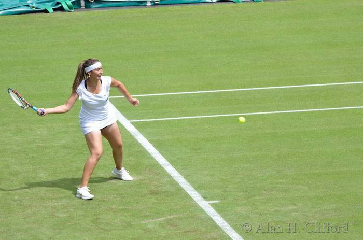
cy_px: 120
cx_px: 182
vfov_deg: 3.6
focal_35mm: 375
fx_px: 3772
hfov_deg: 5.5
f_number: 5.3
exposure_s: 1/640
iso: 250
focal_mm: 250
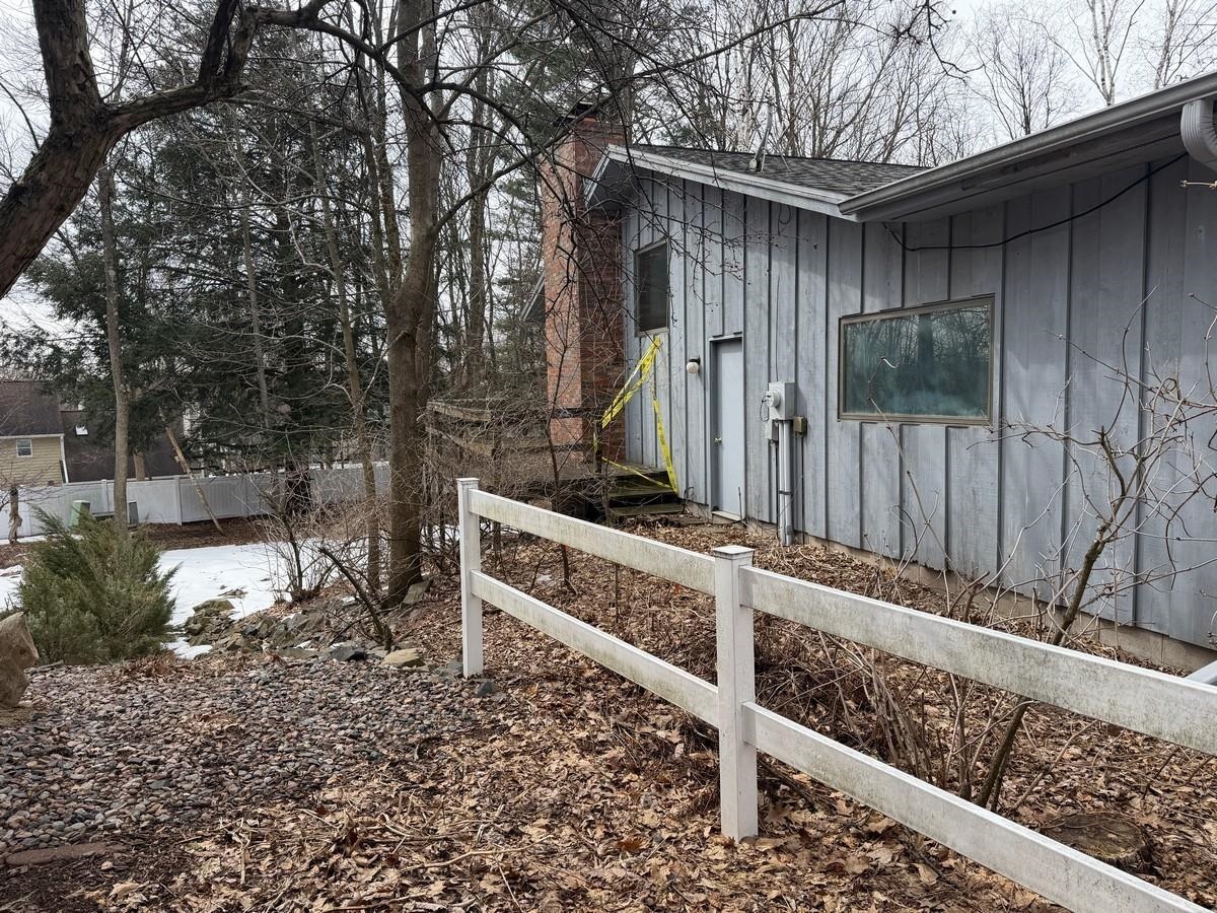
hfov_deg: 71.6
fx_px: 844
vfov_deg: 56.8
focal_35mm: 24
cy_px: 456
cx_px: 608
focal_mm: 6.76
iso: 80
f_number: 1.78
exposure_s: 1/2053
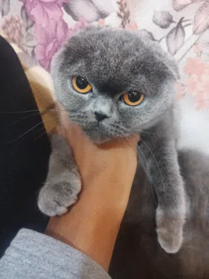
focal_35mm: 27
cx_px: 104
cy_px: 140
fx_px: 217
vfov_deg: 65.3
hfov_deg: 51.4
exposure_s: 1/20
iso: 1909
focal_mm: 4.11
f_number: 1.6
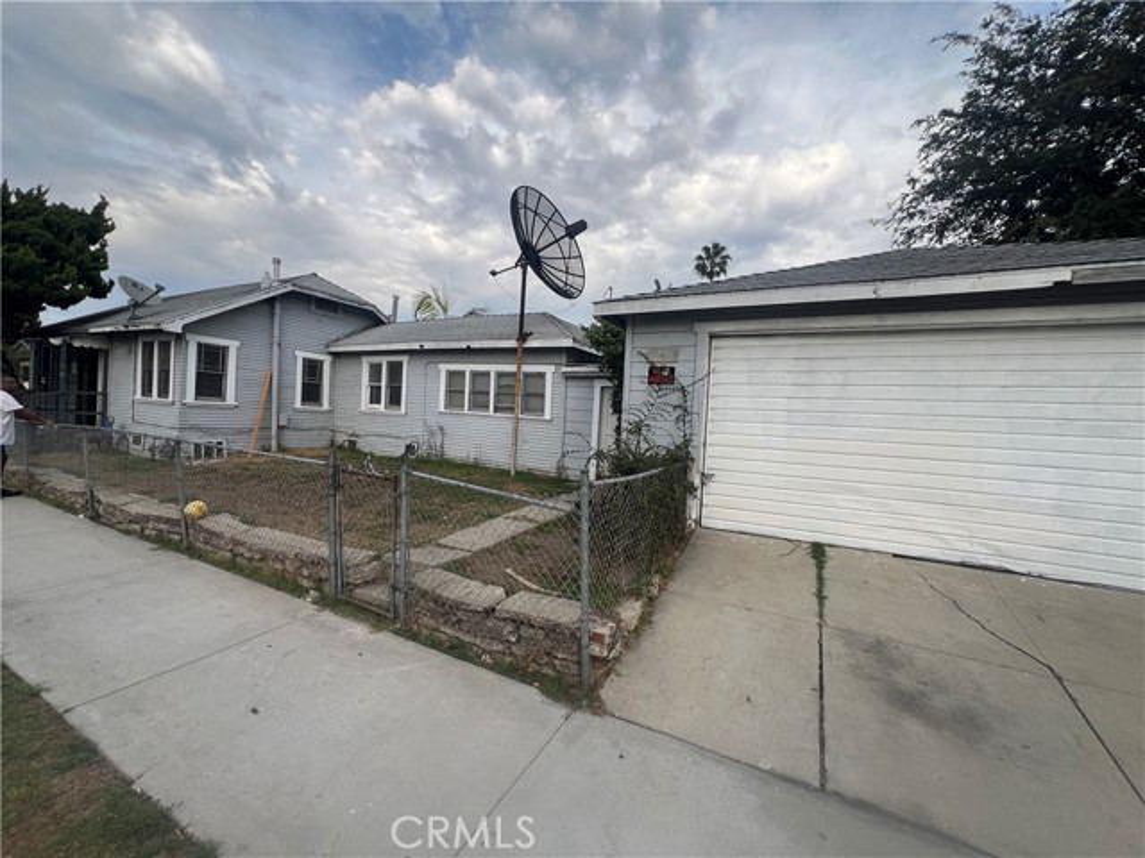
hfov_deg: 106.2
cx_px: 572
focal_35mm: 13
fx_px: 430
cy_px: 429
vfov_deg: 89.9
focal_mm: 1.57
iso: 32
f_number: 1.8
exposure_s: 1/475
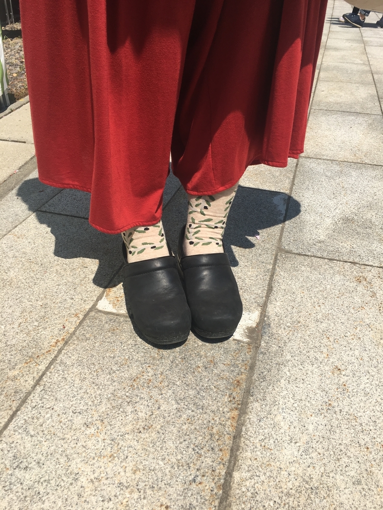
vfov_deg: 61.7
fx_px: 428
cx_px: 192
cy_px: 255
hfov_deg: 48.2
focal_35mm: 29
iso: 25
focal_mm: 4.15
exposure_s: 1/1789
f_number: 2.2
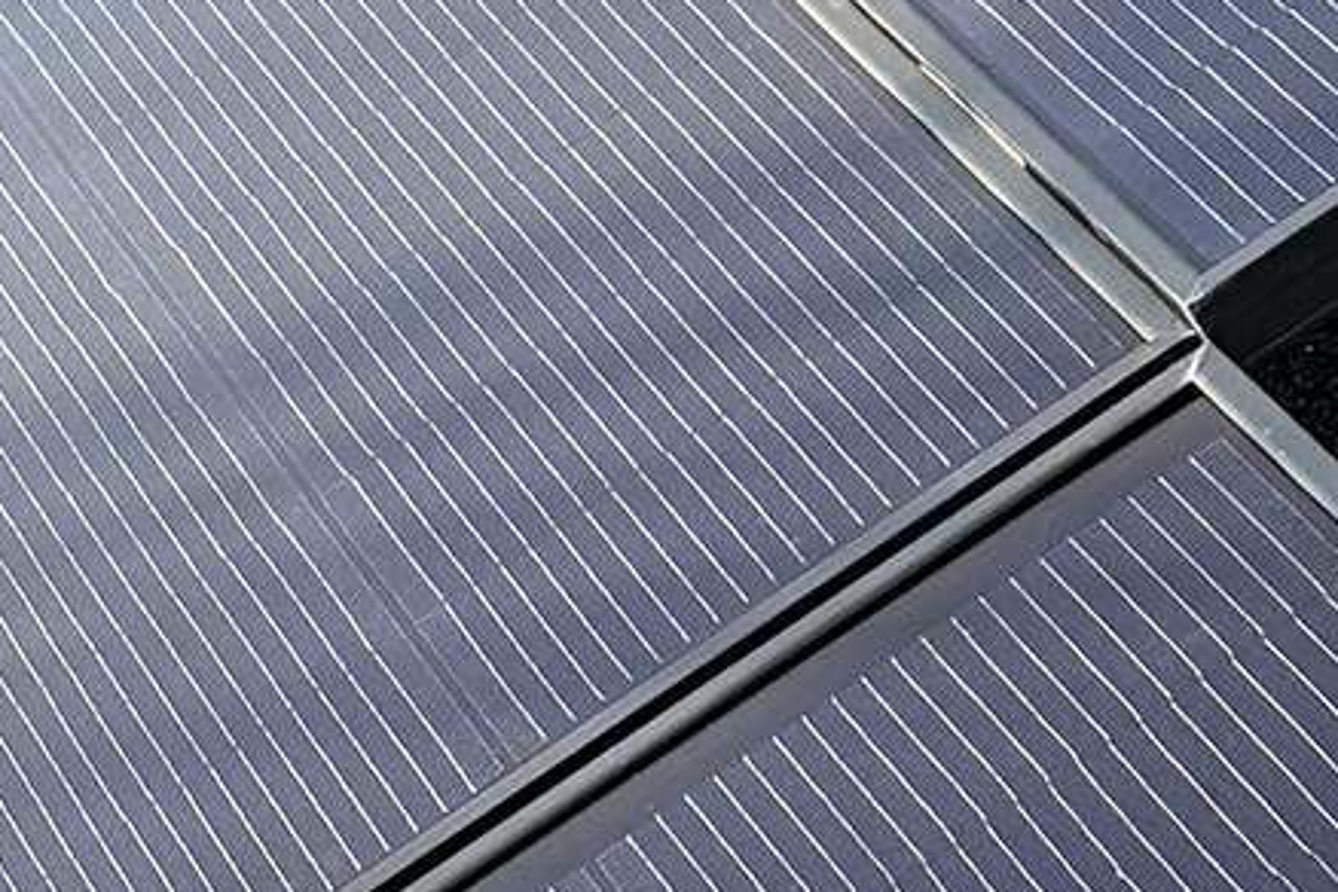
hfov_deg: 8.9
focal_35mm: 230
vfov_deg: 6.0
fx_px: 8548
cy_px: 956
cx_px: -177
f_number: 1.78
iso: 80
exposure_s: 1/410
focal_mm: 6.76
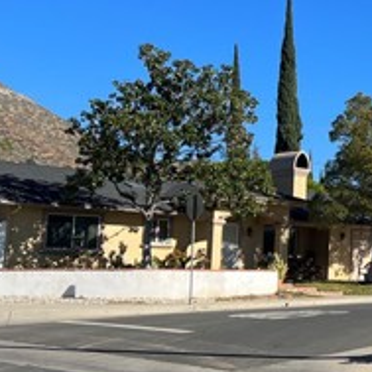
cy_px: 154
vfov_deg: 22.2
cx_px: 549
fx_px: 948
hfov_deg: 19.5
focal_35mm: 78
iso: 50
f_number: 1.5
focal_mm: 5.7
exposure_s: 1/3968
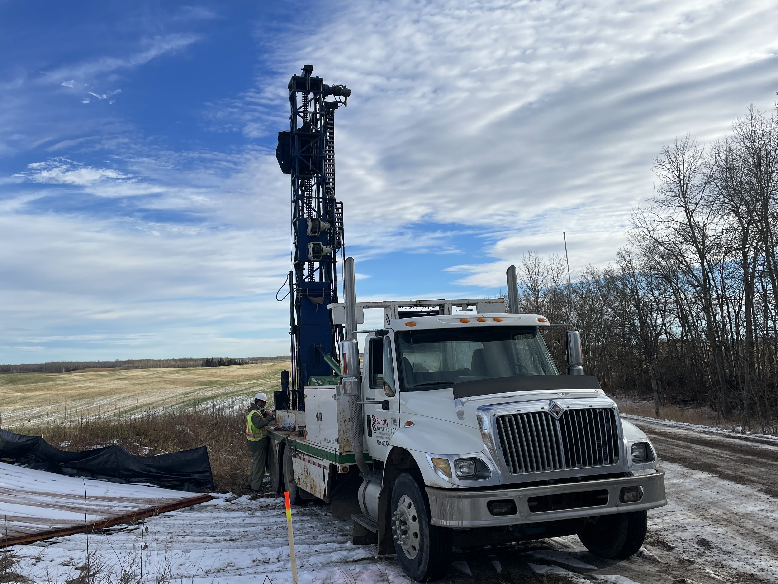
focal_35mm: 32
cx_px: 362
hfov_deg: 56.8
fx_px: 719
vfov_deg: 44.1
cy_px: 313
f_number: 1.6
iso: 32
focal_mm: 4.2
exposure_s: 1/3861
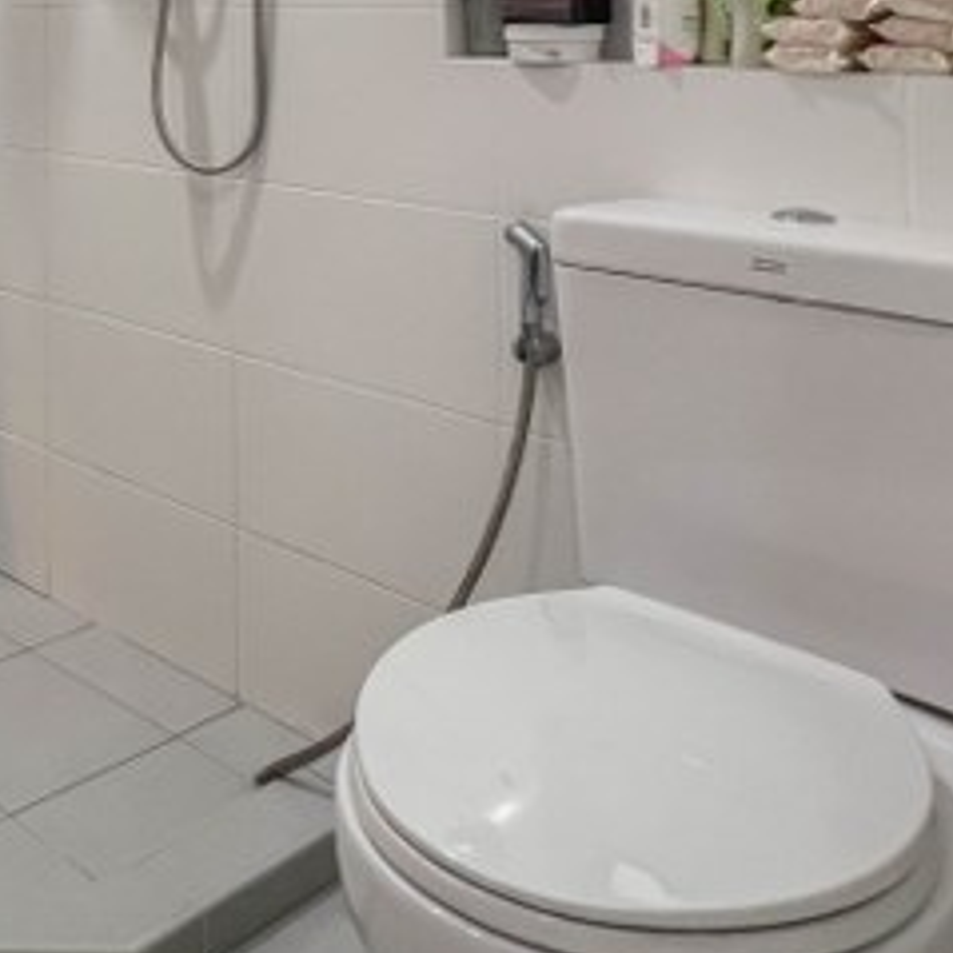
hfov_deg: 37.1
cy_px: -140
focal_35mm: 37
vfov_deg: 36.6
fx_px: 1152
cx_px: -116
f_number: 1.8
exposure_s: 1/50
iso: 160
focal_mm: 1.57
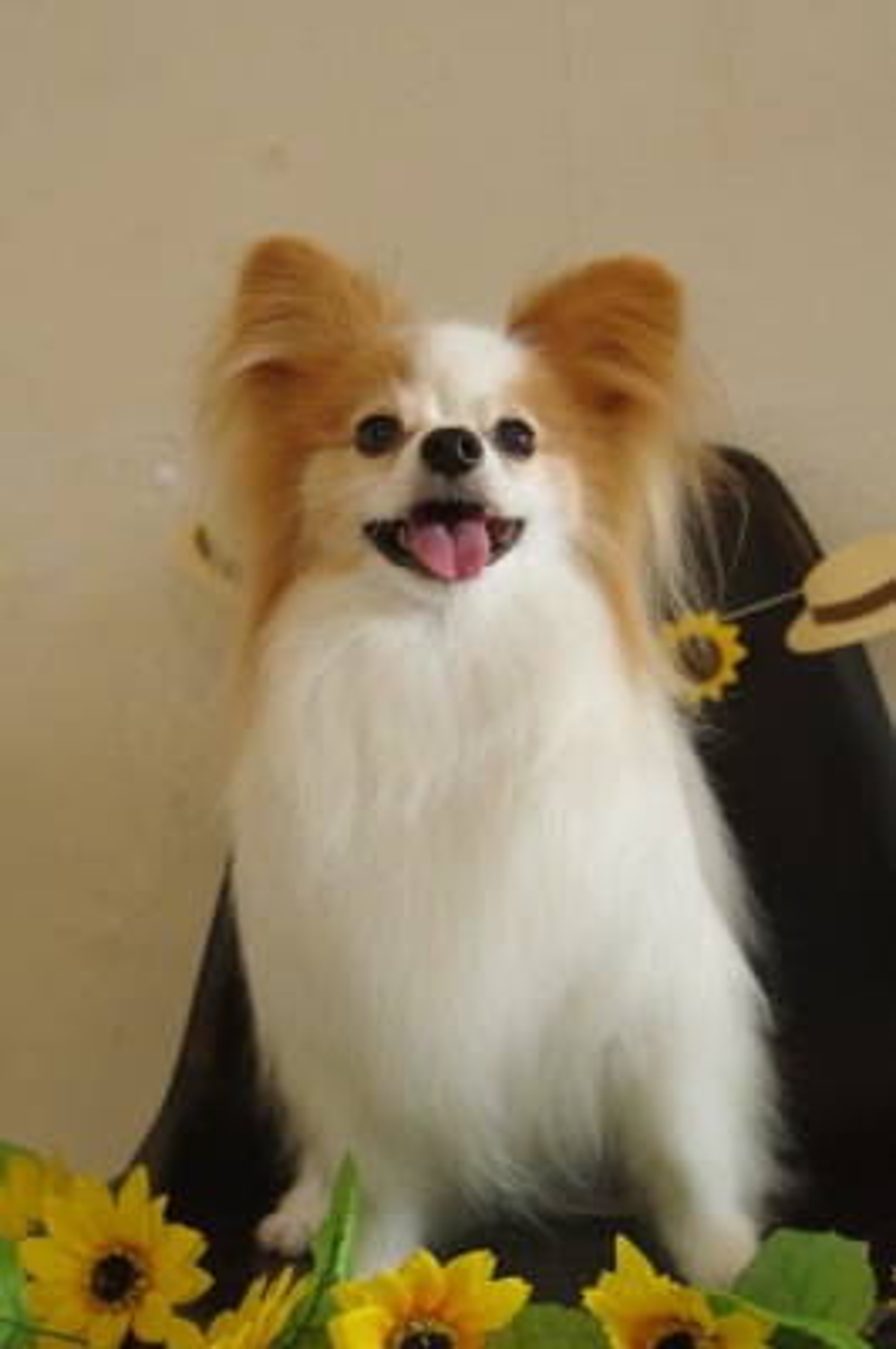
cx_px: 448
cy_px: 674
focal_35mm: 57
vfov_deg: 35.1
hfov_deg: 23.7
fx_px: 2132
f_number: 5.6
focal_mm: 38
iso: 800
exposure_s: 1/80
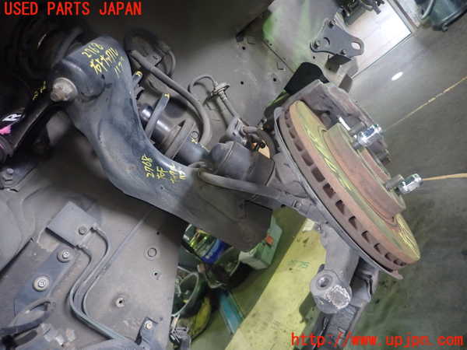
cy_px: 175
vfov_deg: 54.9
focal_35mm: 25
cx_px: 234
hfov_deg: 69.4
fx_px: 337
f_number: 2
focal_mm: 4.5
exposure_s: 1/30
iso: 400
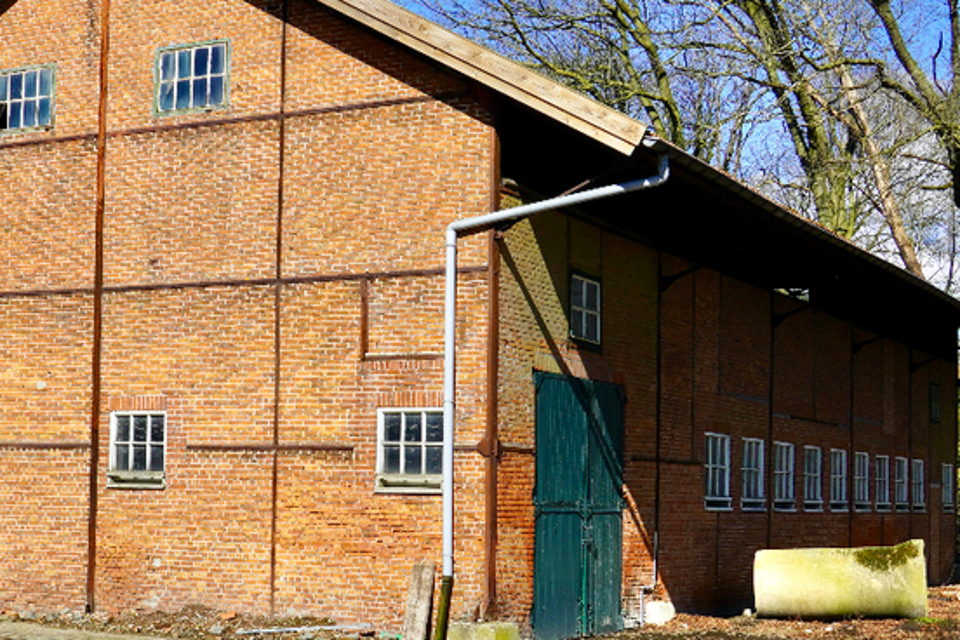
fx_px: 1760
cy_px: 437
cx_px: 252
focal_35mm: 66
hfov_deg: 30.1
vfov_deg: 20.5
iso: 100
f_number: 10
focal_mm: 18
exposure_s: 1/200
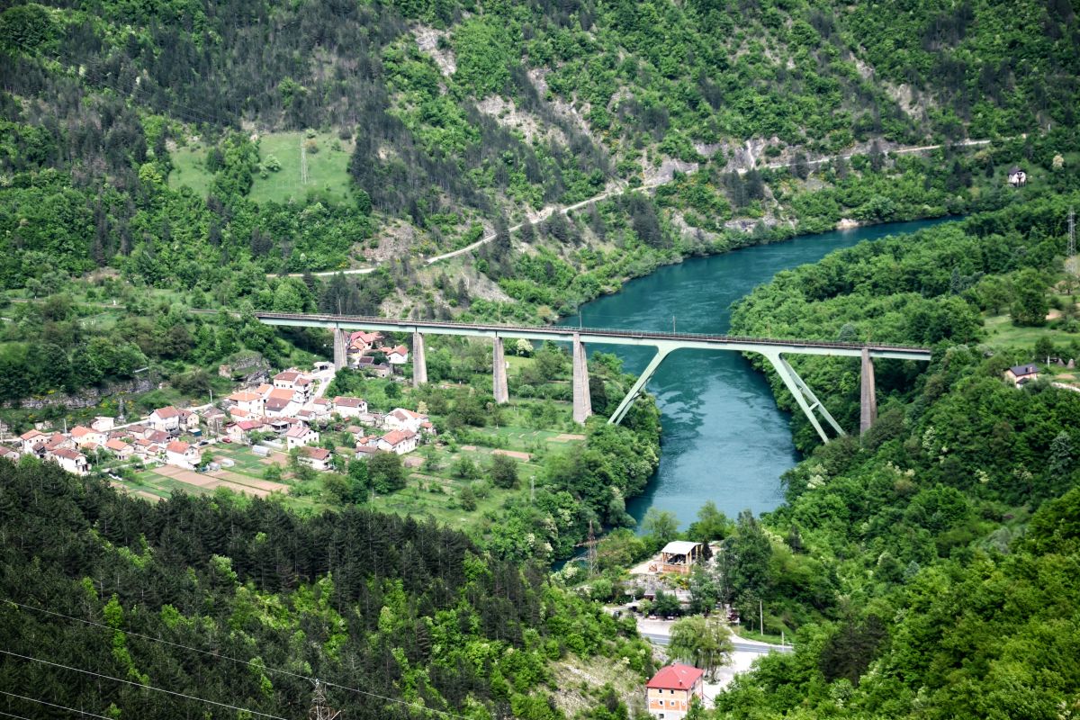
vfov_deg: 12.2
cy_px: 360
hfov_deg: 18.2
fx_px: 3375
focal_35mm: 112
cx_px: 540
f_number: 6.3
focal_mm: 75
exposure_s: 1/500
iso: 220
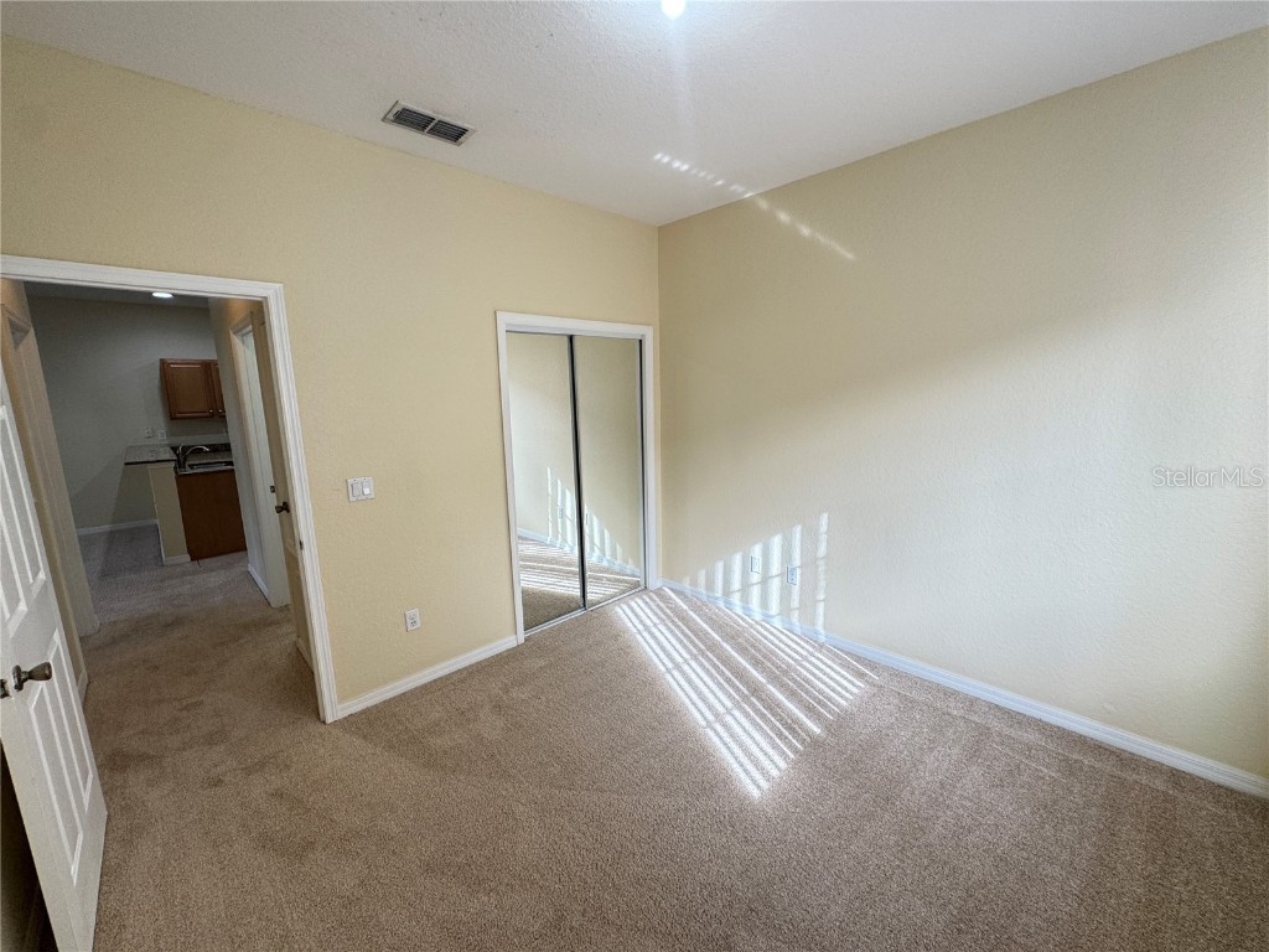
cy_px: 476
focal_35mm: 14
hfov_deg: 102.1
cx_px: 634
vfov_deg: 85.7
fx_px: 513
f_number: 2.2
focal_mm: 2.22
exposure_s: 1/99
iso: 100
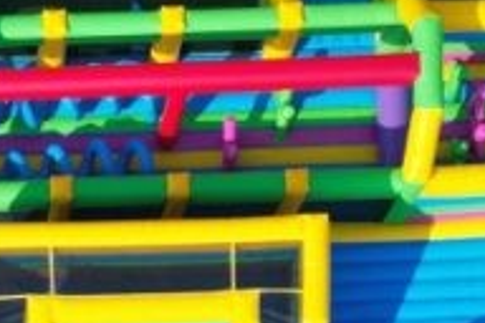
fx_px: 1792
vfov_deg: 9.1
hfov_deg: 15.1
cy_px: 828
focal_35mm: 133
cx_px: -40
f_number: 1.7
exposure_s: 1/3200
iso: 200
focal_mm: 6.72
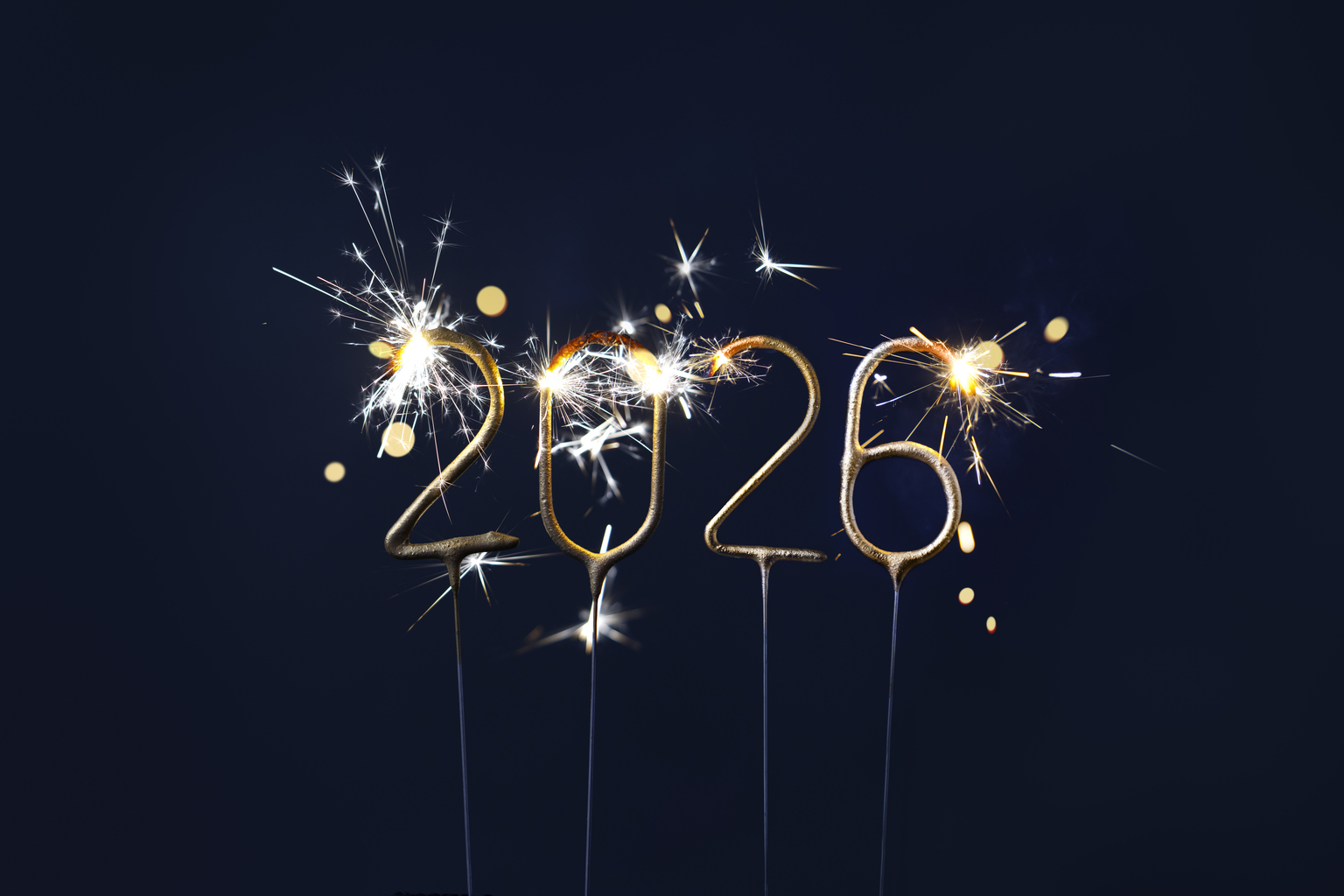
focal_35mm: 90
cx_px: 672
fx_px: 3360
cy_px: 448
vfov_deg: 15.2
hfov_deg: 22.6
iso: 200
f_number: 3.2
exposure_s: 1/50
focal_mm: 90
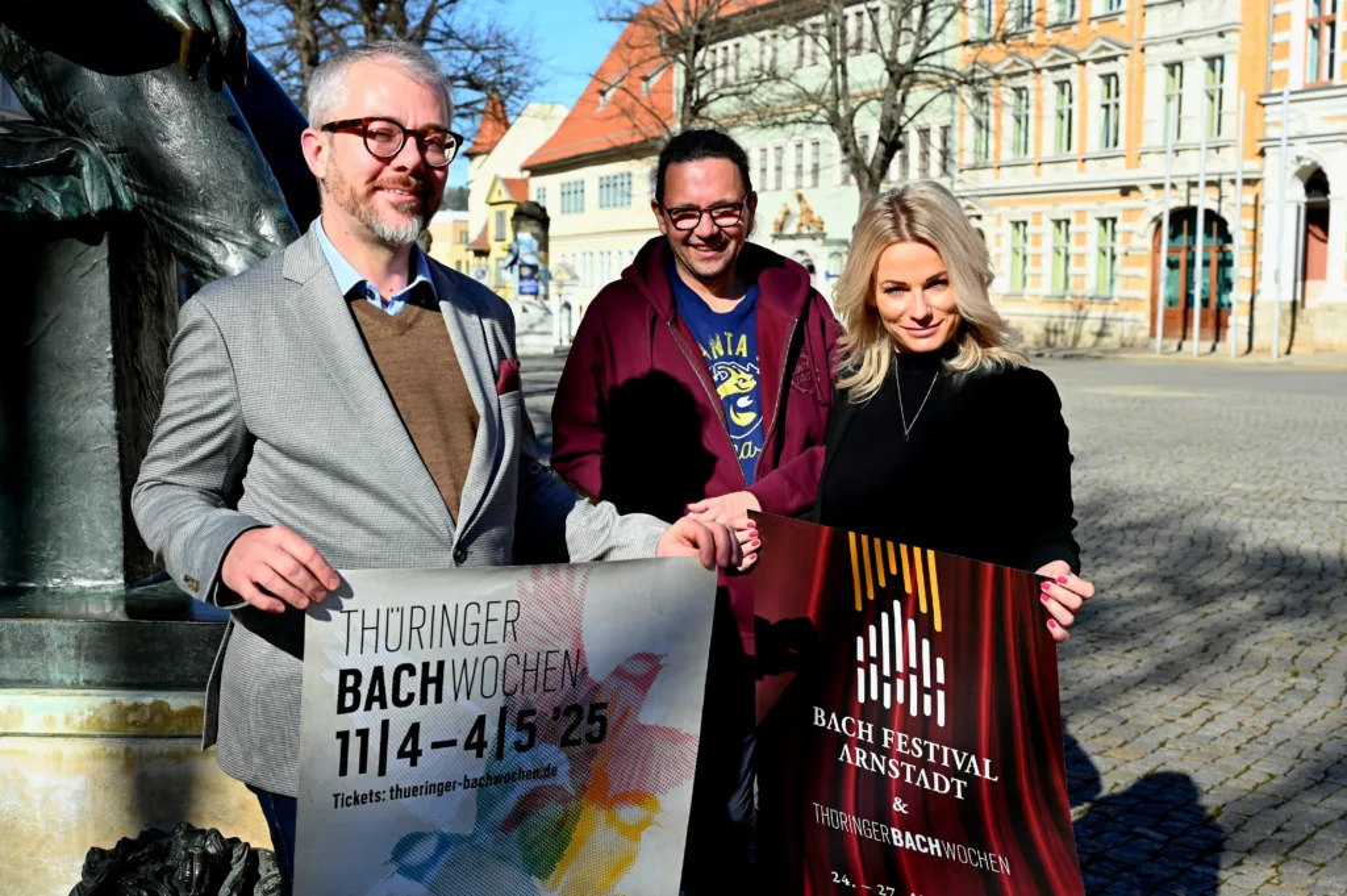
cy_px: 448
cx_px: 674
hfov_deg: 43.6
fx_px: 1682
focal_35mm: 45
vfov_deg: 29.8
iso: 100
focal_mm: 45
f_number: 6.3
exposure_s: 1/323
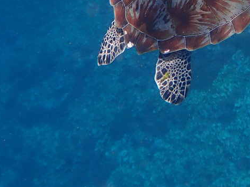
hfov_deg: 15.3
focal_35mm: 128
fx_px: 924
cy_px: -79
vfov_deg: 11.2
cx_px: 216
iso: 100
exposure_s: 1/400
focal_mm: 6.86
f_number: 3.5
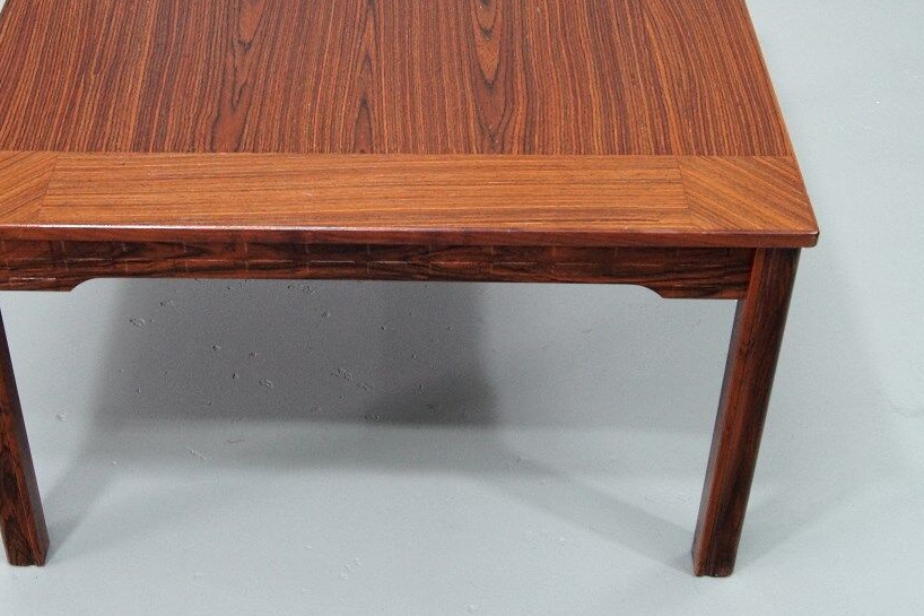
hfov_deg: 36.1
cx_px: 358
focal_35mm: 55
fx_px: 1411
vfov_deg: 24.5
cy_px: 197
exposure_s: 1/10
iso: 800
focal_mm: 24
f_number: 8
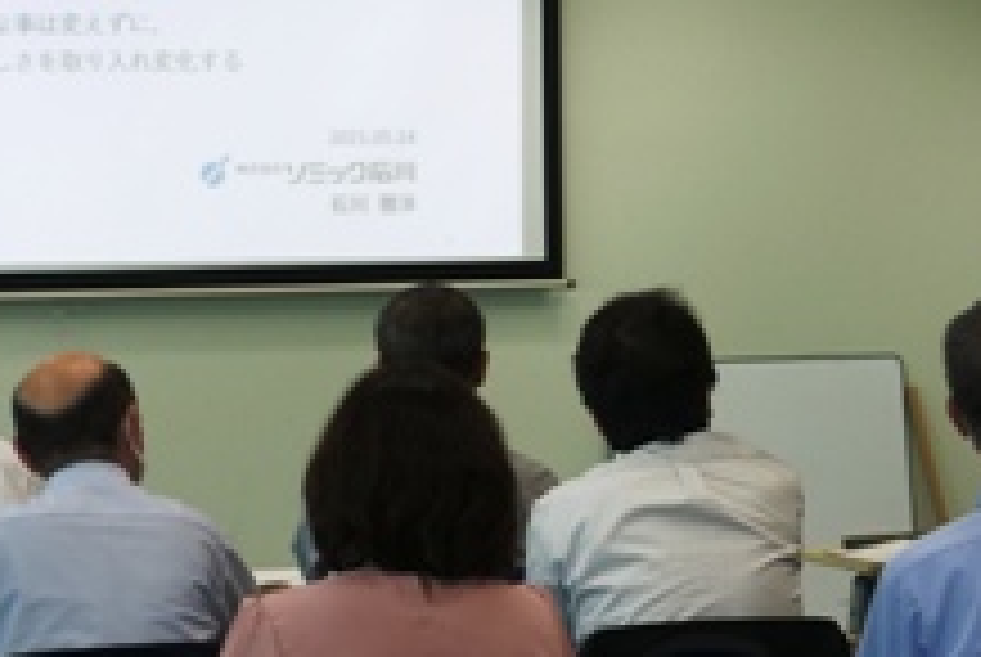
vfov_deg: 7.1
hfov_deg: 10.5
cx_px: 734
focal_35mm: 195
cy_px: 126
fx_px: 5321
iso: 160
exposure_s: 1/80
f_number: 4
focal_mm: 26.26
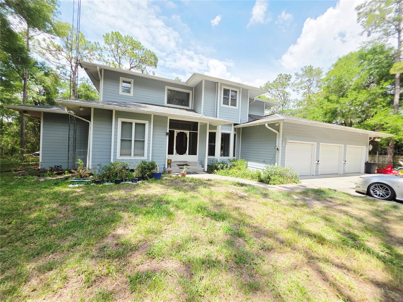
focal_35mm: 13
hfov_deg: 106.2
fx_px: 151
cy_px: 151
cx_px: 202
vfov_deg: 89.9
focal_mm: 2.2
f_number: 1.9
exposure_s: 1/924
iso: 40
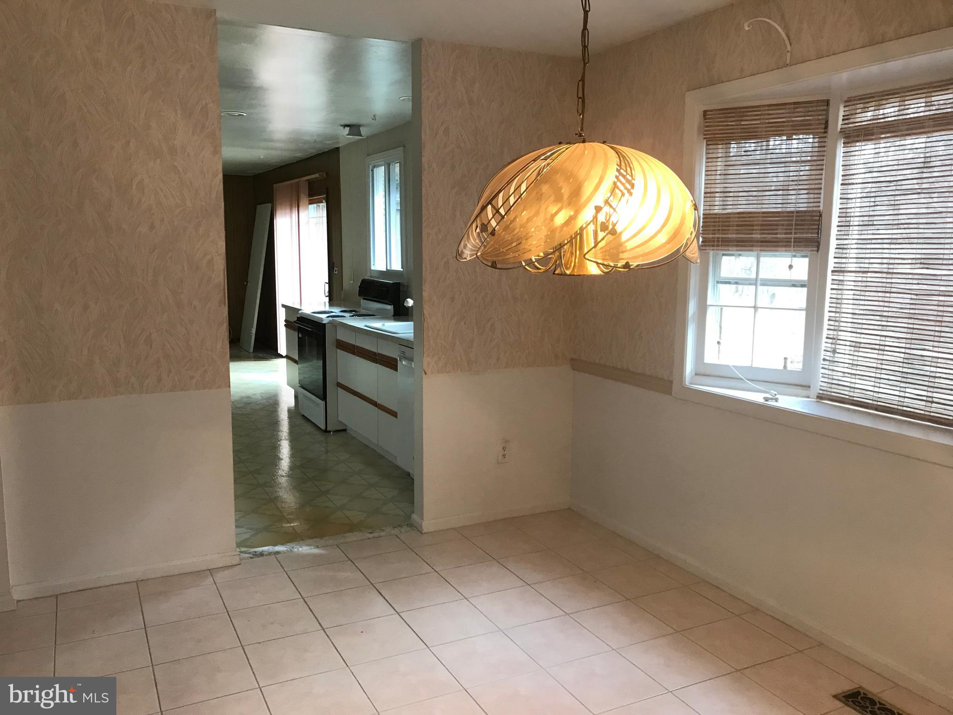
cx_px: 476
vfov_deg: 49.7
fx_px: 771
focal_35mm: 28
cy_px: 358
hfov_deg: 63.4
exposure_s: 1/30
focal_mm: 3.99
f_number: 1.8
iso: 32
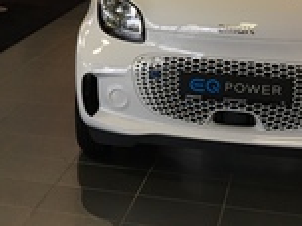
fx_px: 1029
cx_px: -73
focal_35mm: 118
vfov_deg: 12.1
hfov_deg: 16.0
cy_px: -87
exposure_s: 1/33
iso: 50
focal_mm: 4.15
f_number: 2.2
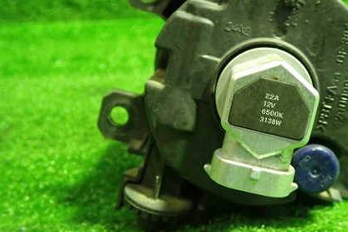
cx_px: 243
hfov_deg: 42.8
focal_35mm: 45
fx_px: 435
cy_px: 82
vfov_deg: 29.7
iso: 800
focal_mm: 5.4
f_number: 2.3
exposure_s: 1/30
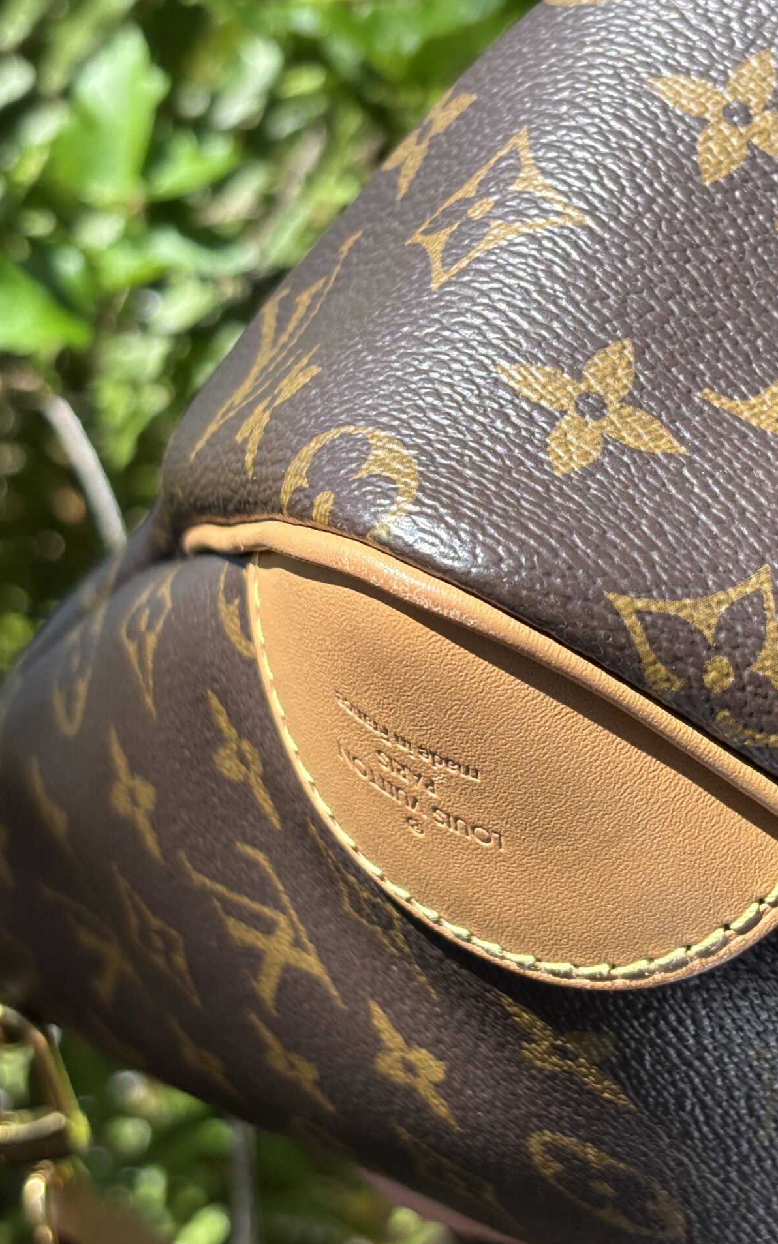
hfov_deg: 17.6
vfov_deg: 27.8
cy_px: 622
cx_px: 498
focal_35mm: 74
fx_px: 2510
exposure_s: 1/787
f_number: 1.6
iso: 32
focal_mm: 5.96
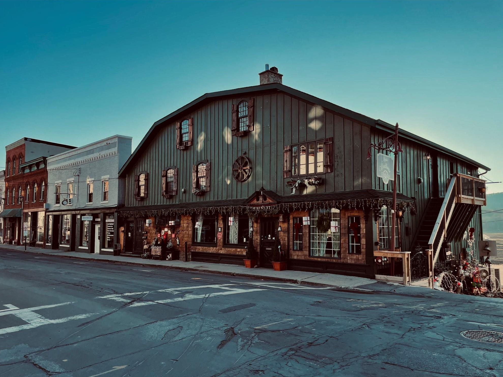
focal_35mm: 27
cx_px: 244
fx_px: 392
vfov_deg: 51.3
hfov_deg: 65.3
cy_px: 195
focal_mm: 4.2
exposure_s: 1/1304
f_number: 1.6
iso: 32
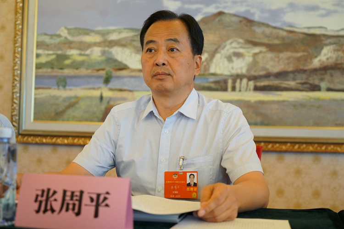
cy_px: 114
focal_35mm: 52
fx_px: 497
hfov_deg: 38.2
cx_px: 172
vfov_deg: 26.0
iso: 1250
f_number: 4
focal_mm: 52
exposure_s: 1/160
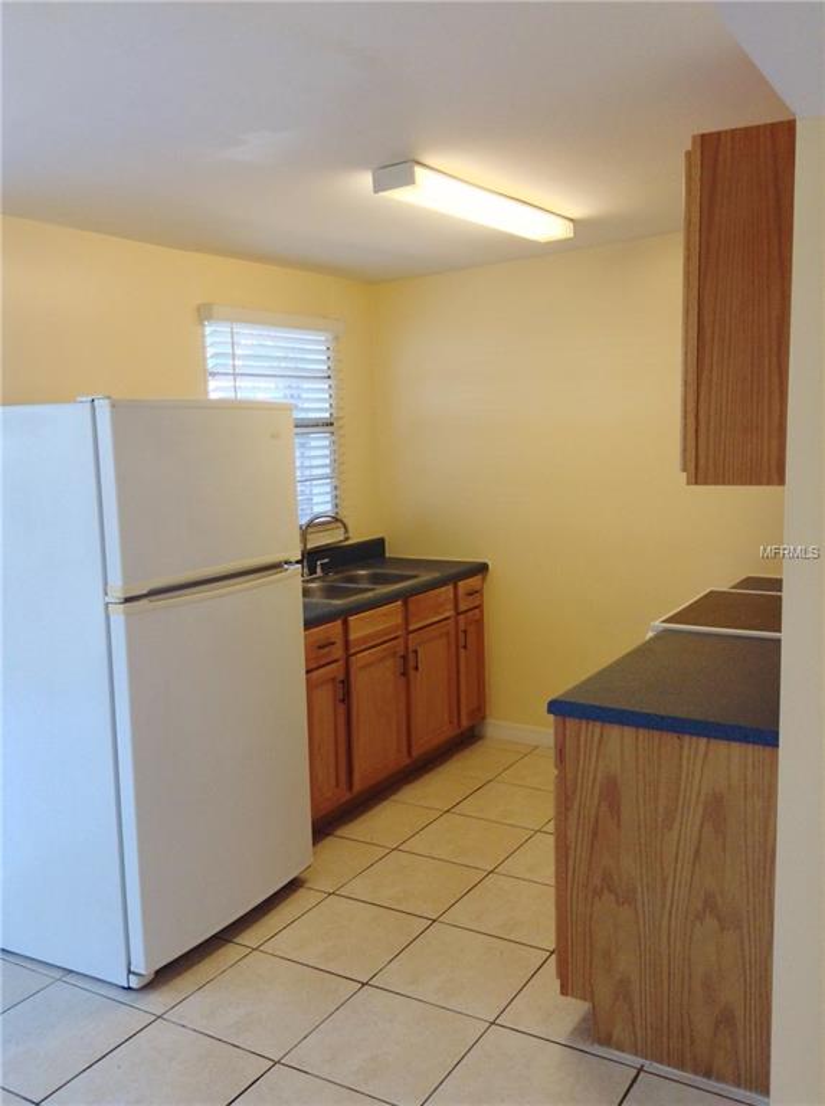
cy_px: 553
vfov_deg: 55.4
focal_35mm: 33
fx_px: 1052
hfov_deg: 42.8
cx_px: 412
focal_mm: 3.3
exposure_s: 1/50
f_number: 2.4
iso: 40
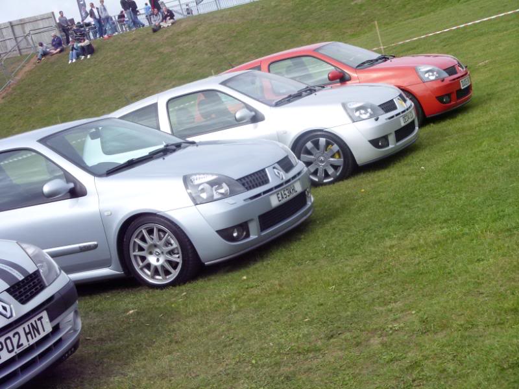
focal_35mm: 53
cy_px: 194
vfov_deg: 27.5
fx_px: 795
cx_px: 260
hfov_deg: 36.2
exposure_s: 1/129
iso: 50
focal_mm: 11.13
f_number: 7.2
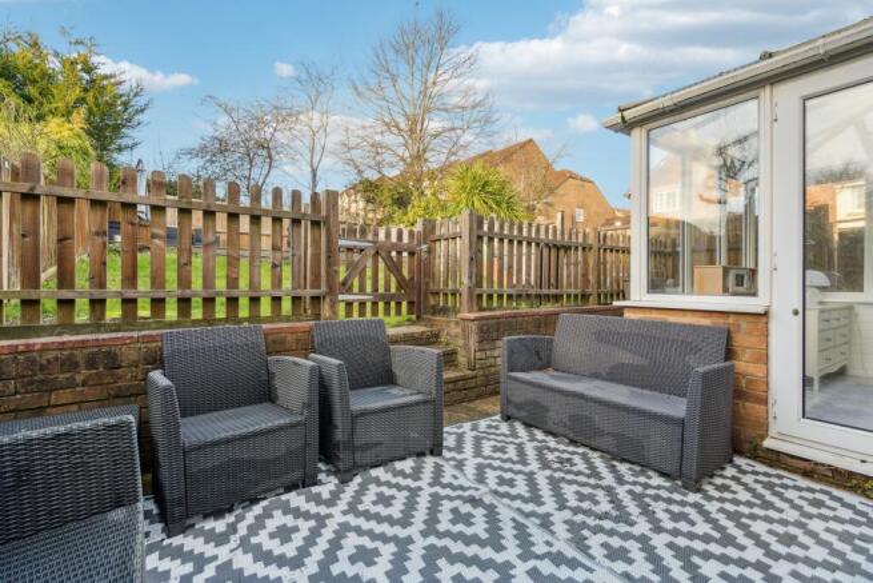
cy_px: 292
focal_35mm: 16
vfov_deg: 73.8
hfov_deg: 96.7
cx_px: 436
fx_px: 388
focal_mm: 16
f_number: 5.6
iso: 200
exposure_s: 1/40
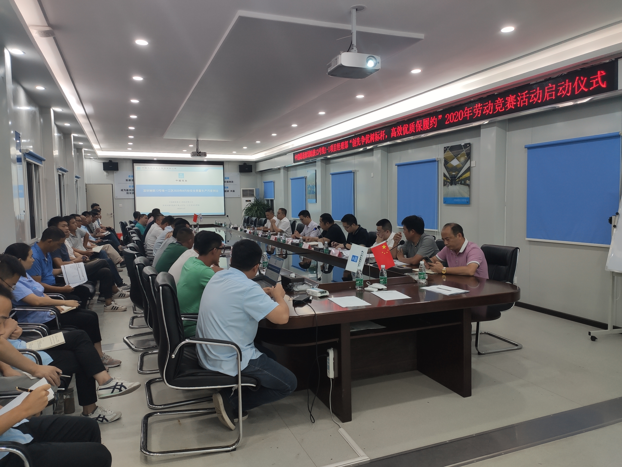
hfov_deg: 67.3
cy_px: 234
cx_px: 311
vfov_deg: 53.1
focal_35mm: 26
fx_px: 467
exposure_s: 1/100
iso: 202
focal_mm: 4.77
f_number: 1.75
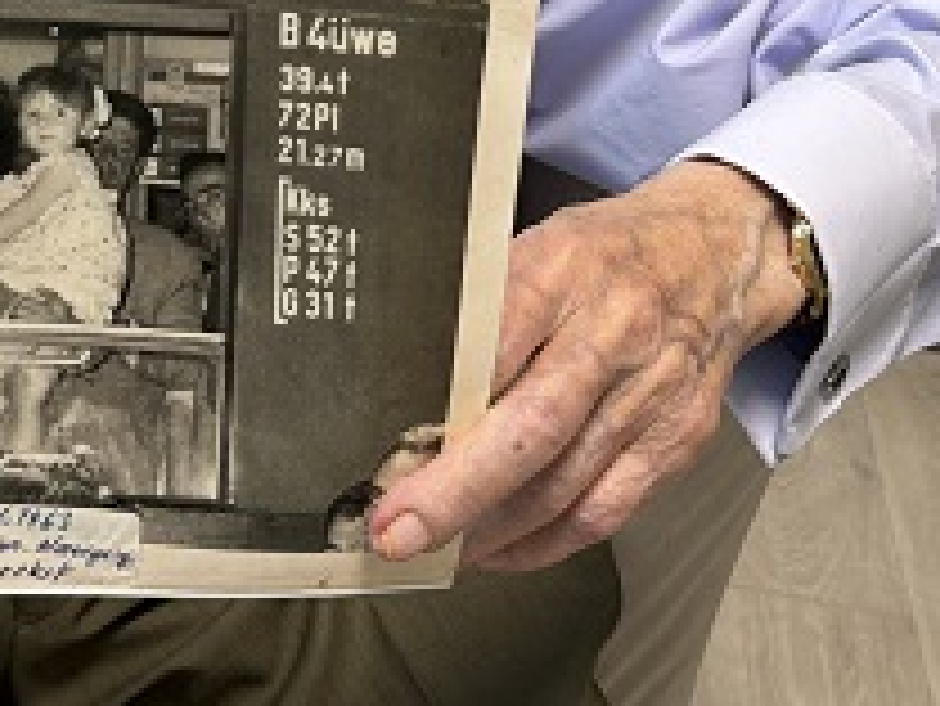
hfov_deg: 26.8
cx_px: 31
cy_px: -153
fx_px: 1875
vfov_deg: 20.0
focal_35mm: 69
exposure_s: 1/50
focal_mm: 6.86
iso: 100
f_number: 1.78
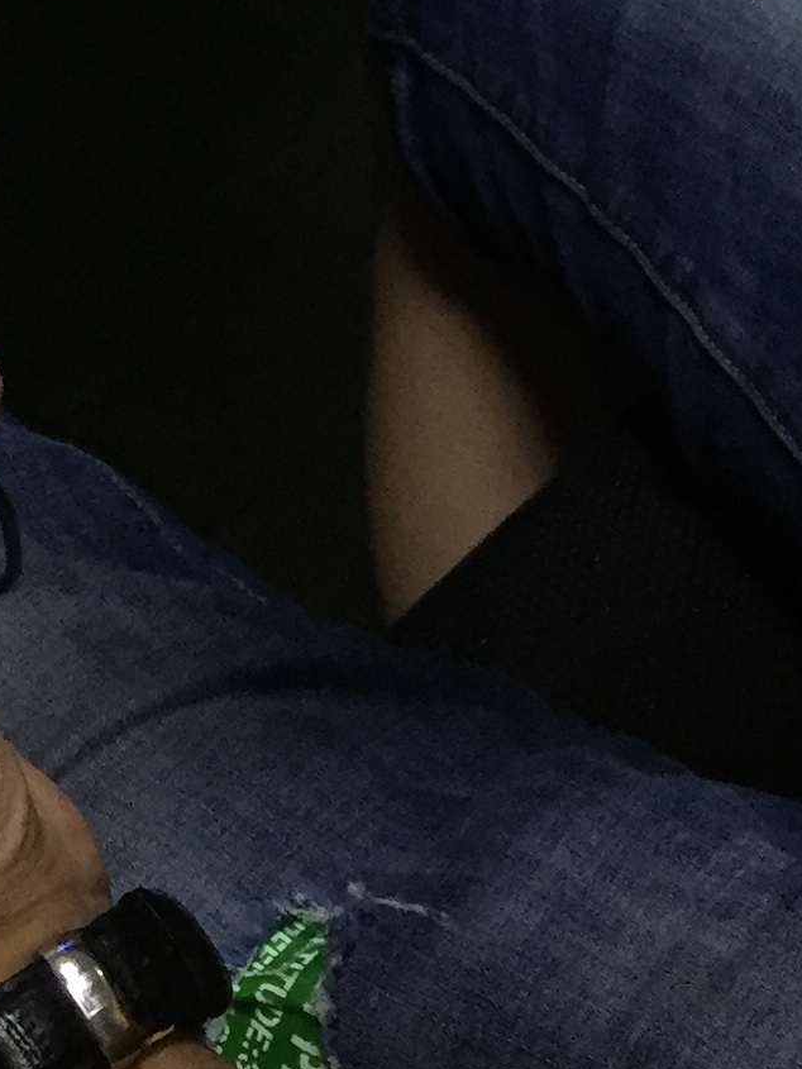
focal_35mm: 112
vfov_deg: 15.7
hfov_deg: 12.9
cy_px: -668
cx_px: -128
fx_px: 3459
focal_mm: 4.15
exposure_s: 1/33
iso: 125
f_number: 2.2
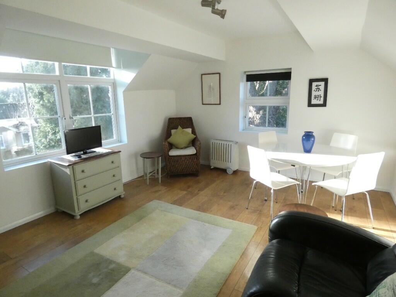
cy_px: 148
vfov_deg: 66.0
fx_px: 229
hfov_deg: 81.7
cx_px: 198
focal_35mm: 20
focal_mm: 3.6
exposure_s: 1/500
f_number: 2.8
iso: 800
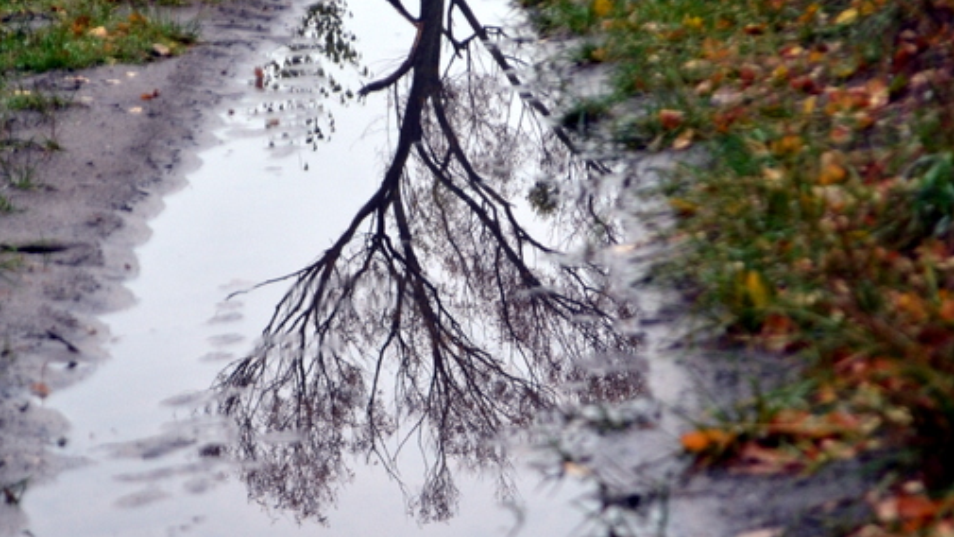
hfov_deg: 15.7
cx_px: 453
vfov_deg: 8.9
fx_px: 3461
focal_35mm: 137
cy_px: 391
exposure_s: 1/60
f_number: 5.6
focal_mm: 55
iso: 400
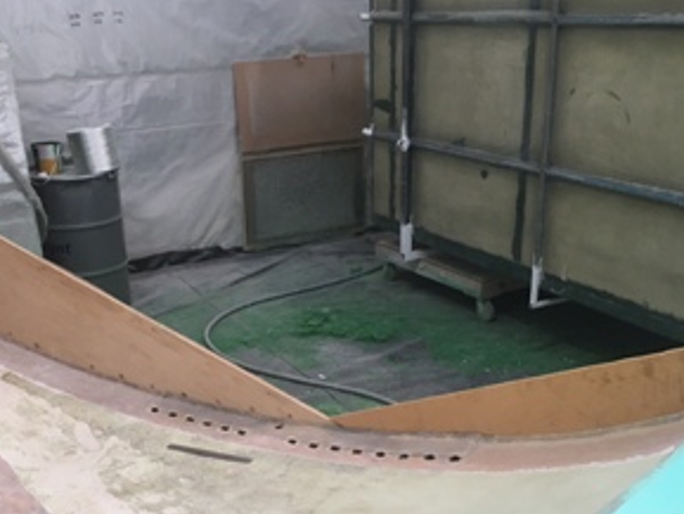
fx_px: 870
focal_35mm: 44
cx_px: 277
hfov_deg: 42.7
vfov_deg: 32.4
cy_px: 375
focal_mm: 4.15
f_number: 2.2
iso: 50
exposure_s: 1/33
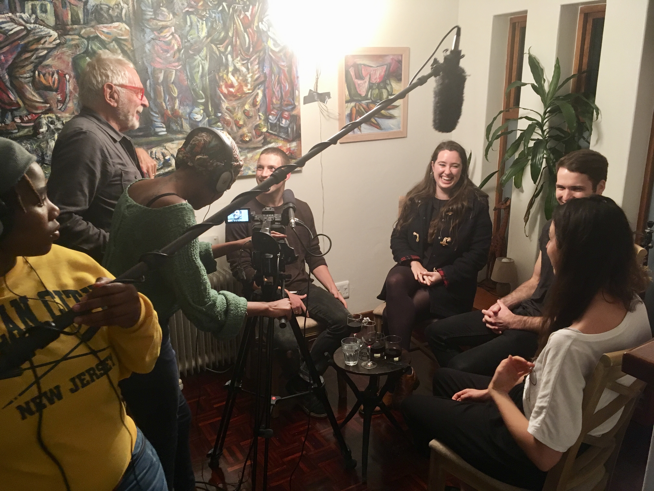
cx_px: 327
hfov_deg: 61.7
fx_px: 548
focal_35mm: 29
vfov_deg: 48.2
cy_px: 246
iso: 160
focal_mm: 4.15
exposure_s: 1/33
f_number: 2.2
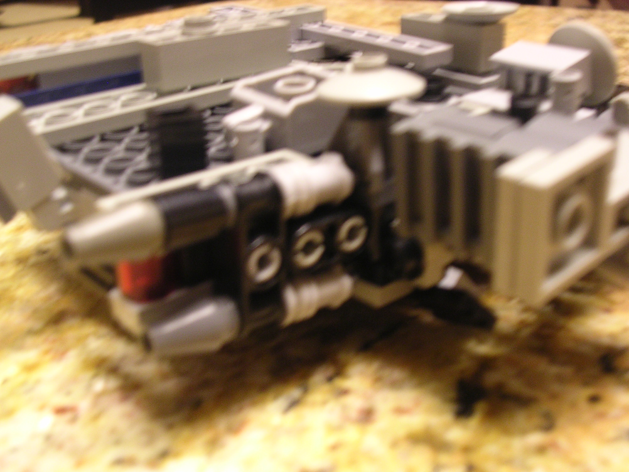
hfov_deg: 41.2
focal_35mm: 46
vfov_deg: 31.5
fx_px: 836
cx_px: 314
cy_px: 236
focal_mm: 7.1
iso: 202
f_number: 3
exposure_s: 1/3.7
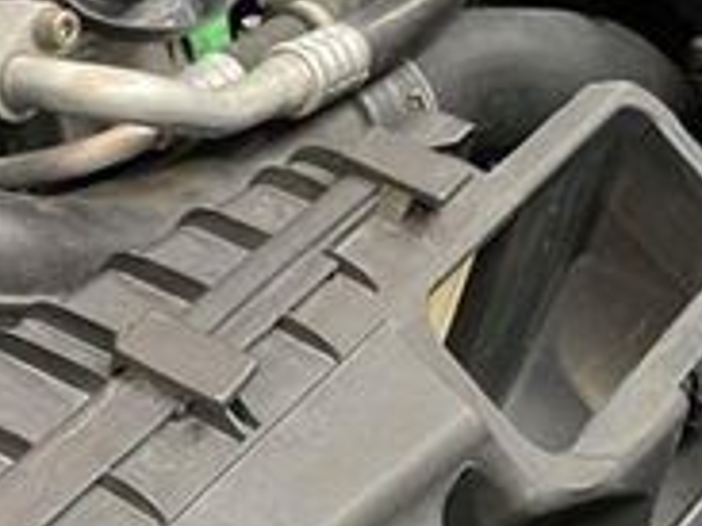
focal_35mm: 109
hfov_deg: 17.4
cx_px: -96
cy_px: 457
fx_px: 2209
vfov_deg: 13.5
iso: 500
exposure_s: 1/33
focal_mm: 4.2
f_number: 1.6
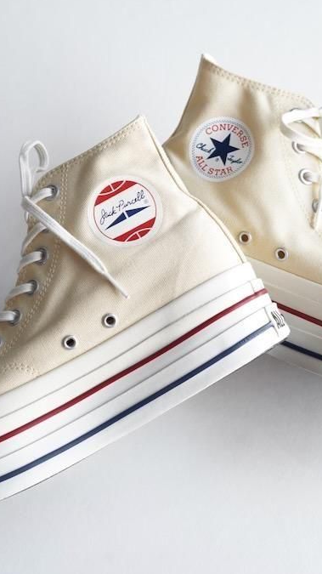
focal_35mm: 66
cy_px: 240
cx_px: 165
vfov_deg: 31.8
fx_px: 1003
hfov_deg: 18.2
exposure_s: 1/80
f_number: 5.6
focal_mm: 50
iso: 800
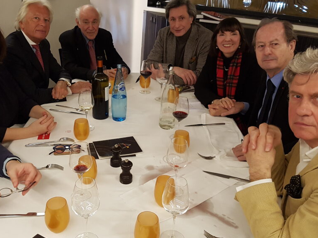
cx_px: 132
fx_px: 322
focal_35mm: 35
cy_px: 104
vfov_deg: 40.6
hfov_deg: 52.4
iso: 200
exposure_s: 1/11
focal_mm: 4.2
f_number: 1.7
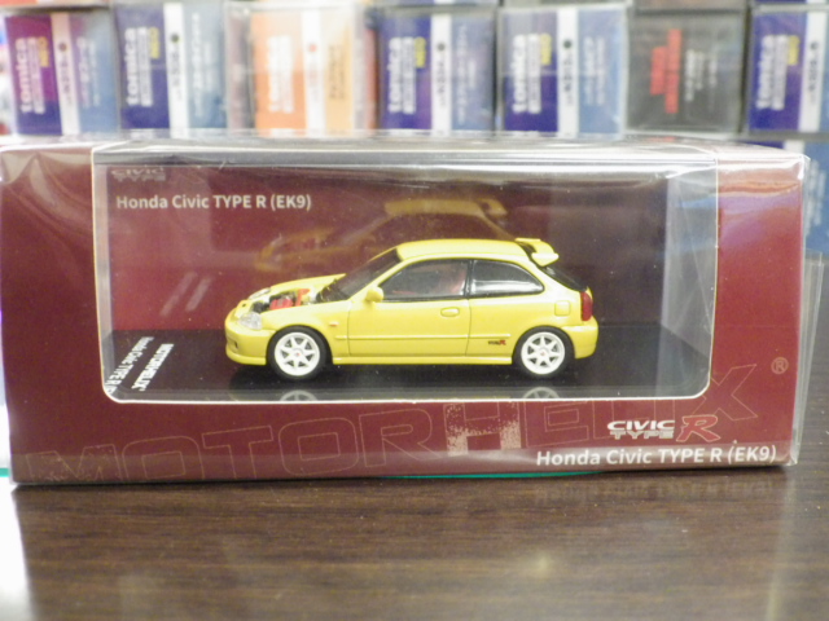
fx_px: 982
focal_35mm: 41
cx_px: 414
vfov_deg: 35.1
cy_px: 310
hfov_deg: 45.8
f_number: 3.6
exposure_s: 1/25
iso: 1000
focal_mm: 7.4
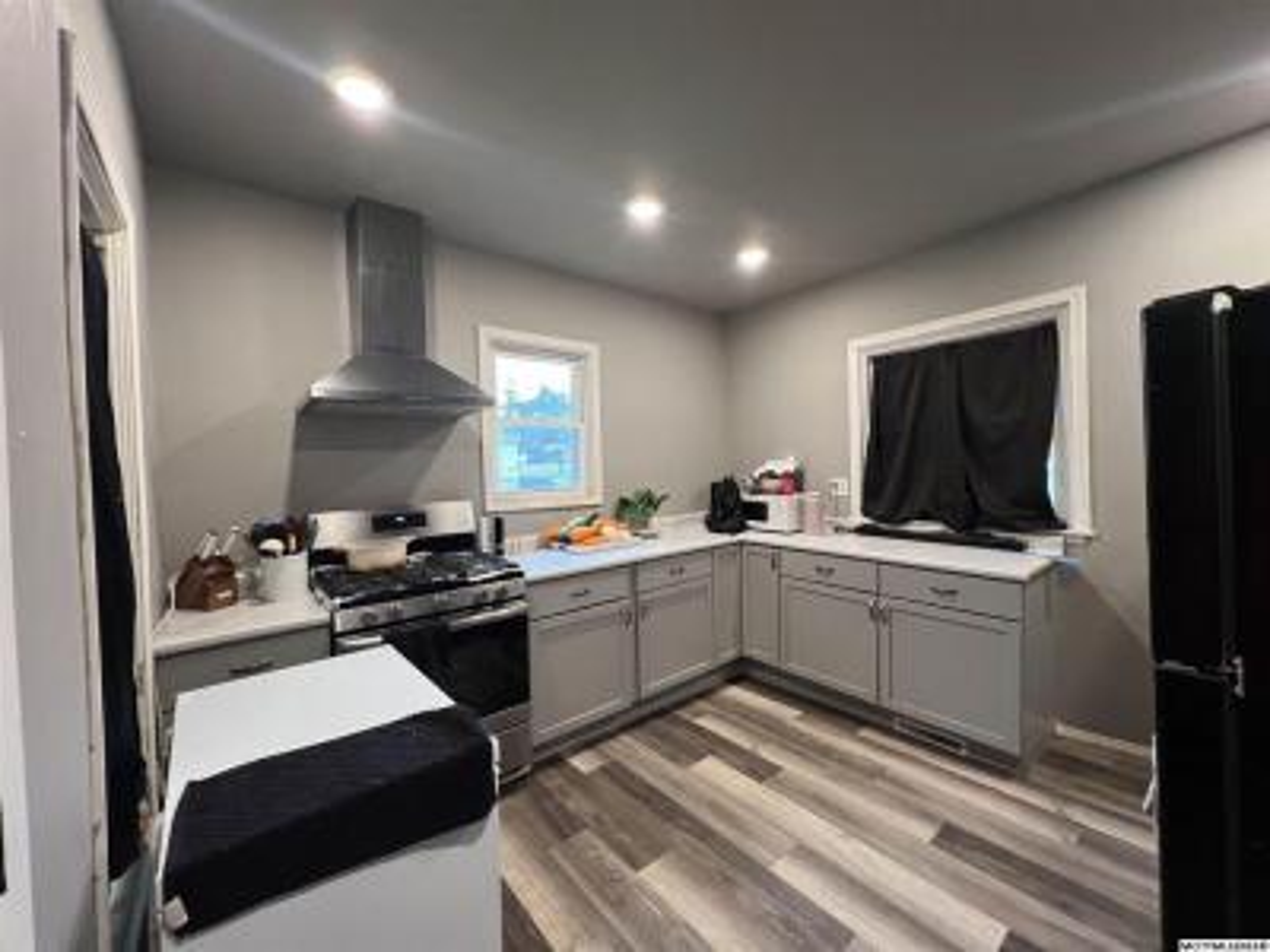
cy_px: 476
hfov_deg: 106.2
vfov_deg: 89.9
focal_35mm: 13
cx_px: 635
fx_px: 477
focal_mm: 1.57
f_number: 1.8
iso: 200
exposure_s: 1/60
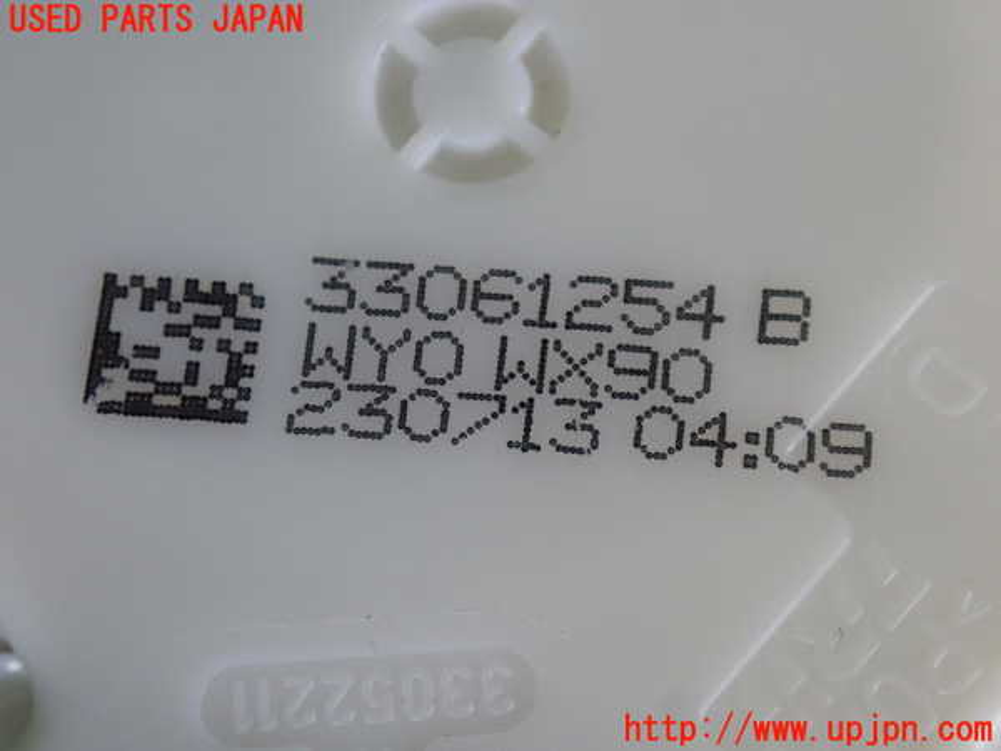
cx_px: 500
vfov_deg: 14.8
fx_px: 2892
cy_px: 376
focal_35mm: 100
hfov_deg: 19.6
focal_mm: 18
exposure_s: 1/100
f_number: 4.9
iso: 800
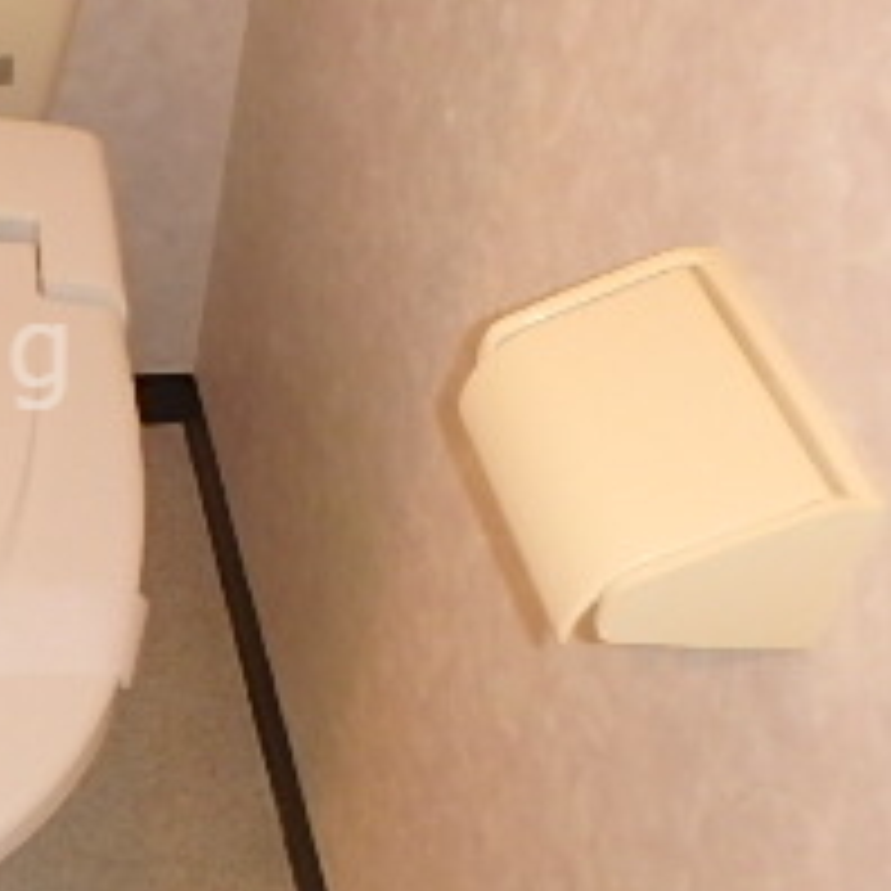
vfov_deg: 28.5
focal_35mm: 60
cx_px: -216
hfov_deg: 25.3
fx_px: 1747
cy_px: 356
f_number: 3.5
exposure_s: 1/30
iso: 400
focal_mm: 3.7
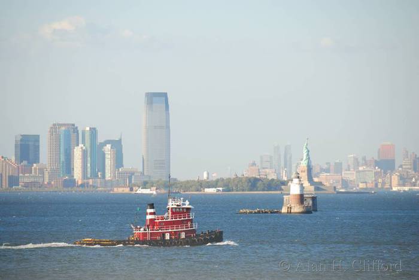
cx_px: 210
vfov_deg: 4.6
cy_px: 140
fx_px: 3494
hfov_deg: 6.9
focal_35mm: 300
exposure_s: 1/320
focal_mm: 200
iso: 160
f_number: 5.6
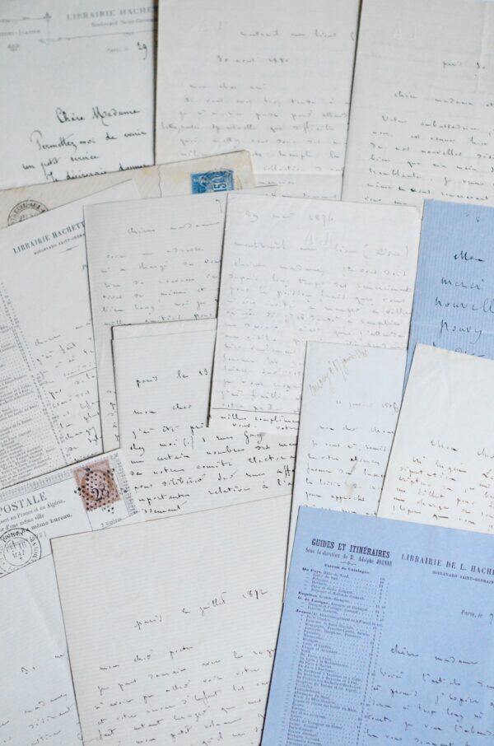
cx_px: 247
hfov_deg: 15.1
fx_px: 1861
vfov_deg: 22.7
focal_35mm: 90
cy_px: 373
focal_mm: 60
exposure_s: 1/250
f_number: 3.5
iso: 3200
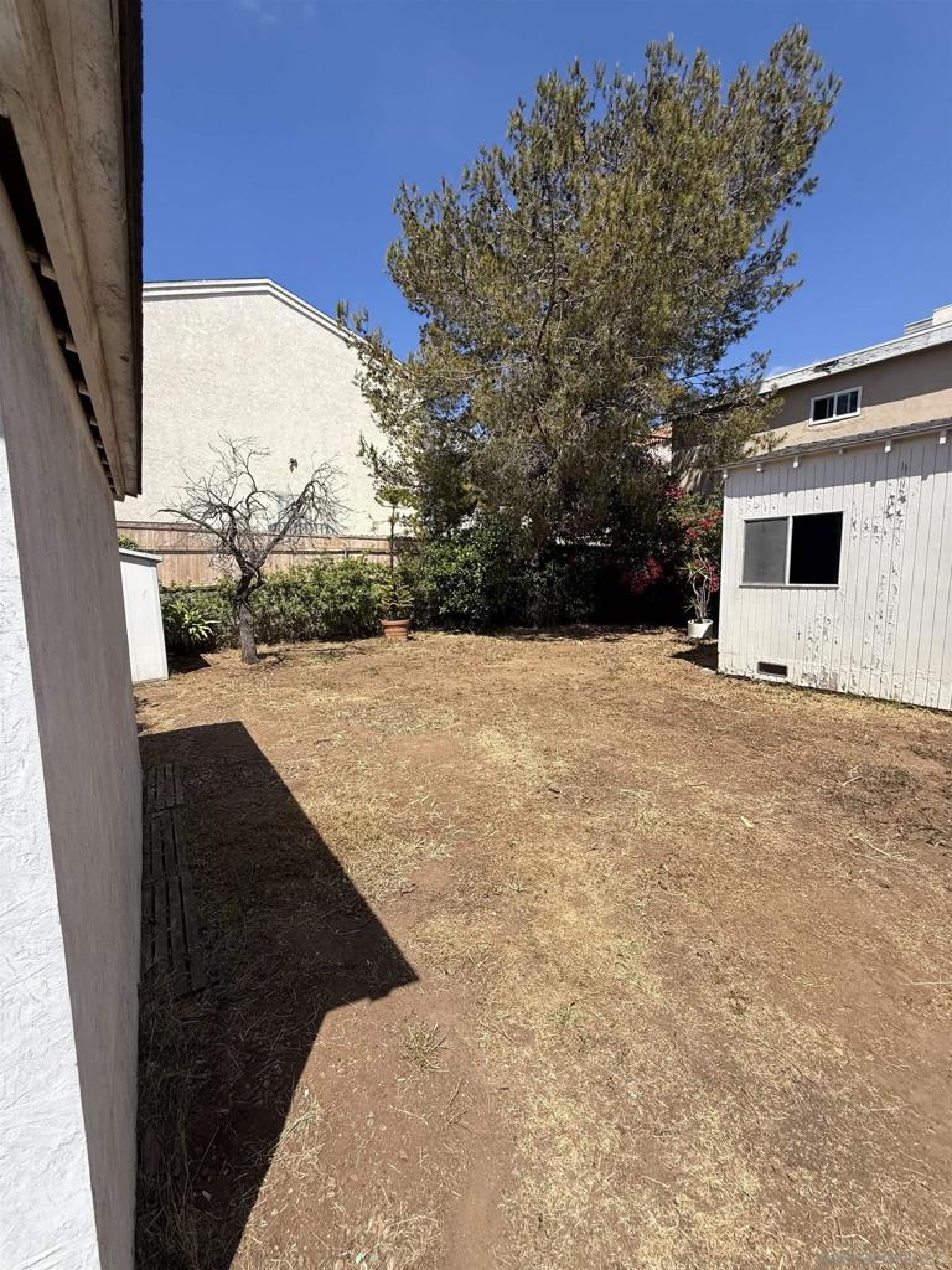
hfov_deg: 85.7
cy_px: 635
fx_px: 513
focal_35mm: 14
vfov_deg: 102.1
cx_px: 476
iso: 50
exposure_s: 1/1698
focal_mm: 2.22
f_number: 2.2
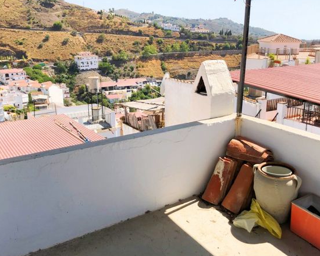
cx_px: 172
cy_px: 126
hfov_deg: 51.5
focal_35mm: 35
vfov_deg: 42.2
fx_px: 331
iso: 20
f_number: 1.8
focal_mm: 3.99
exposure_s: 1/1919
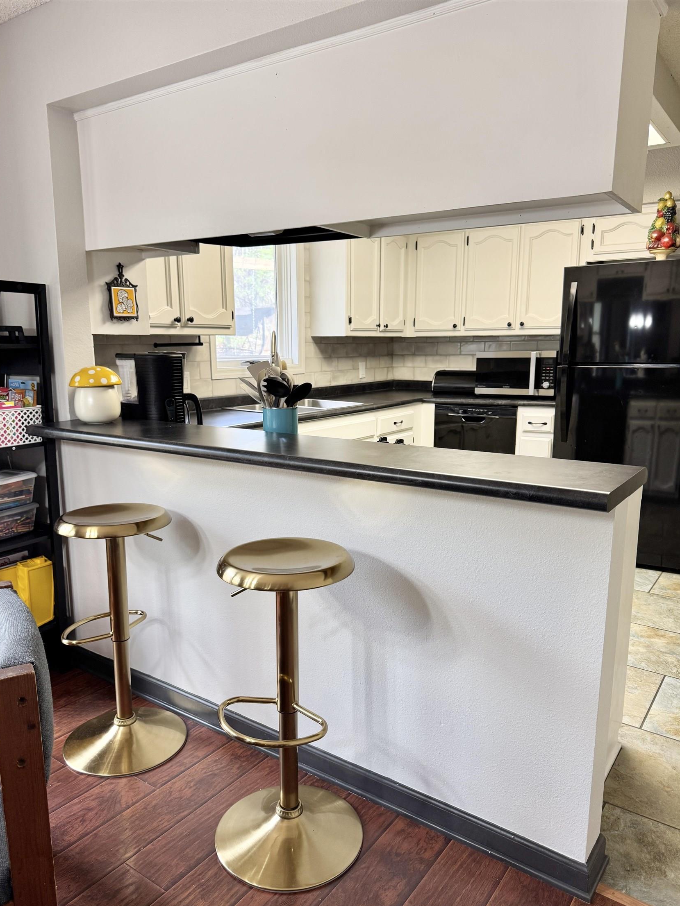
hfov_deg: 54.9
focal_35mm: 25
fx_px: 655
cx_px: 335
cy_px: 471
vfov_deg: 69.4
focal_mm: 6.76
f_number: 1.78
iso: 125
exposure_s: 1/60
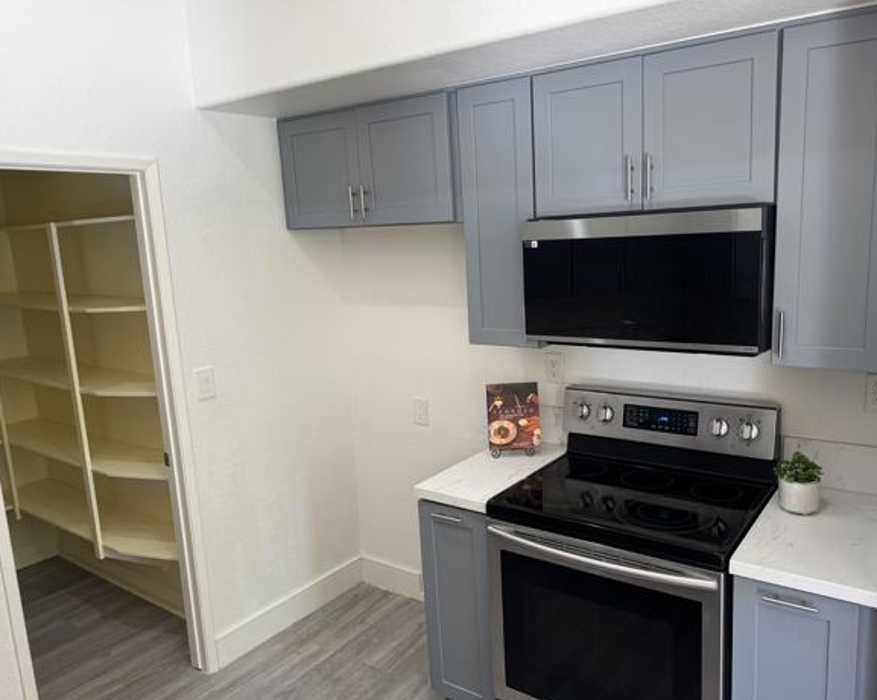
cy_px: 355
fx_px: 675
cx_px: 482
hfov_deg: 65.9
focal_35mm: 26
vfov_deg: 54.9
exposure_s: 1/120
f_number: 1.78
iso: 125
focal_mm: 6.76
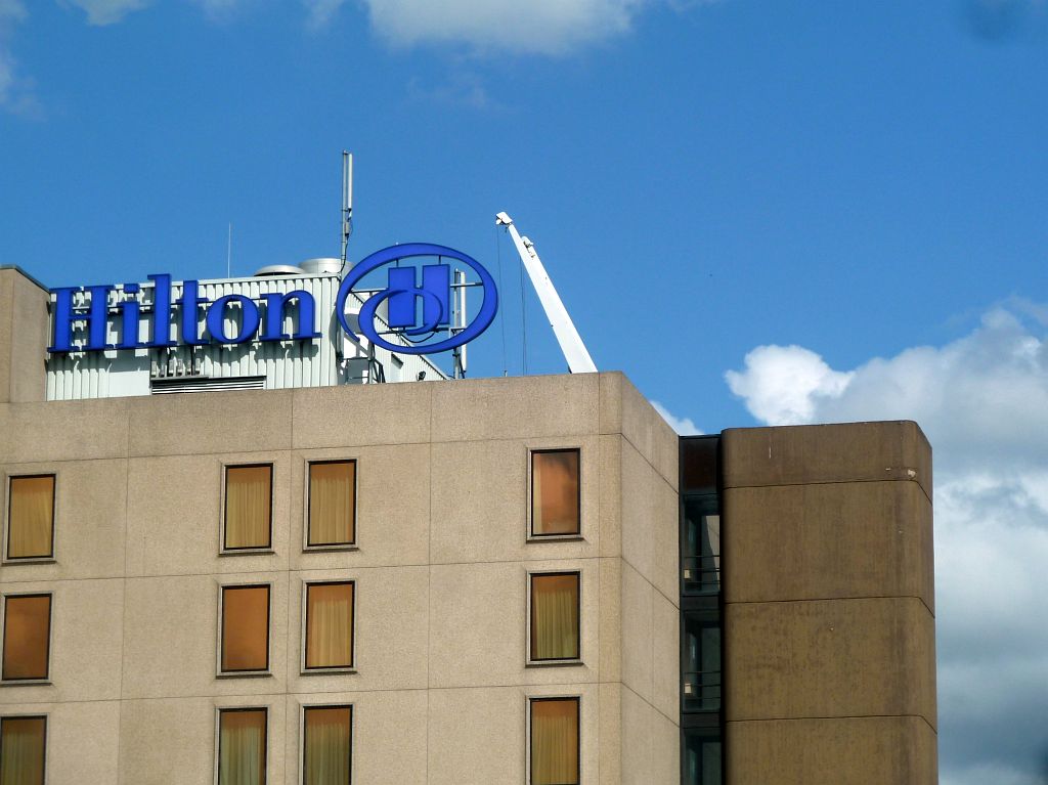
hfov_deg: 15.4
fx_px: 3873
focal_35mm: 128
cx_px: 524
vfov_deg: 11.6
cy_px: 392
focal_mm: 21
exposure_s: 1/500
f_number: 5
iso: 80
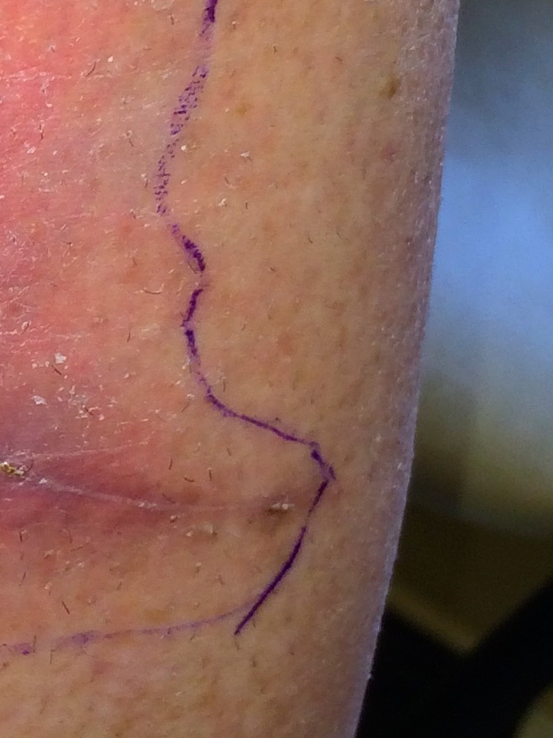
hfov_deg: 12.2
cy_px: 226
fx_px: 2471
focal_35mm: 116
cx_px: -266
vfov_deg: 16.9
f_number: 2.2
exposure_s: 1/92
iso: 32
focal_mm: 4.12
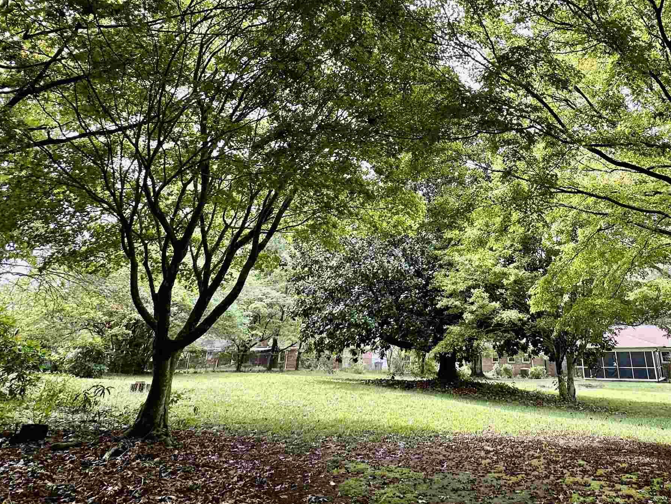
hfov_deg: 69.4
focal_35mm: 24
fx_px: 465
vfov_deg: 55.2
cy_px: 154
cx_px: 453
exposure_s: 1/106
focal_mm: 2.22
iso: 40
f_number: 2.2
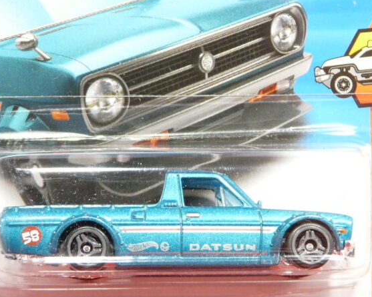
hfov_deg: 12.0
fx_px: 1772
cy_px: 147
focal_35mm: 161
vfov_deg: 9.6
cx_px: 180
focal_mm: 15.8
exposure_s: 1/20
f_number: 3.6
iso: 200
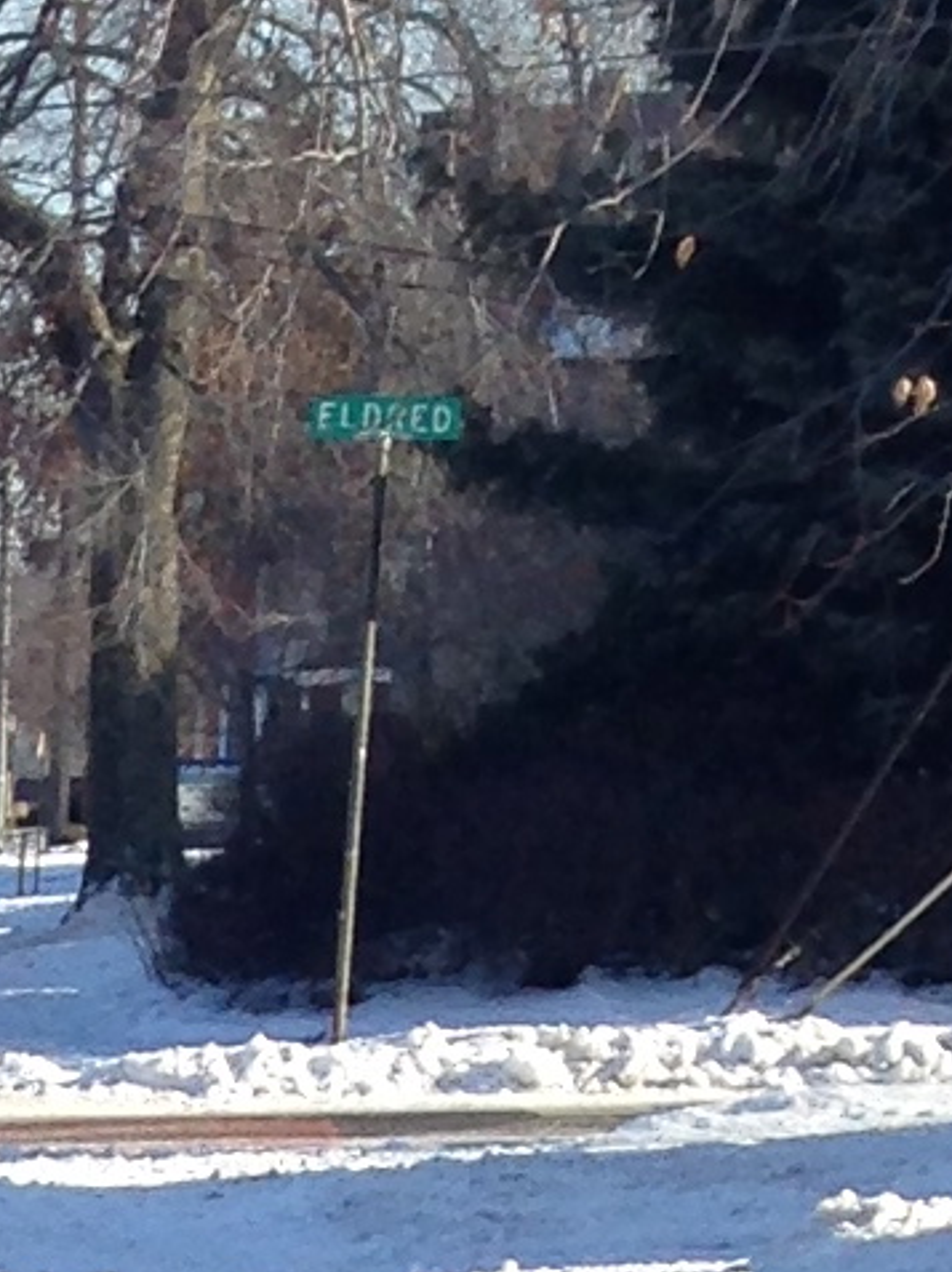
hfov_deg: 6.3
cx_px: -1205
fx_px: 8298
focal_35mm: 226
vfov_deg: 7.5
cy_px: 4072
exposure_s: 1/951
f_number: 2.4
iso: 50
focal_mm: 4.12
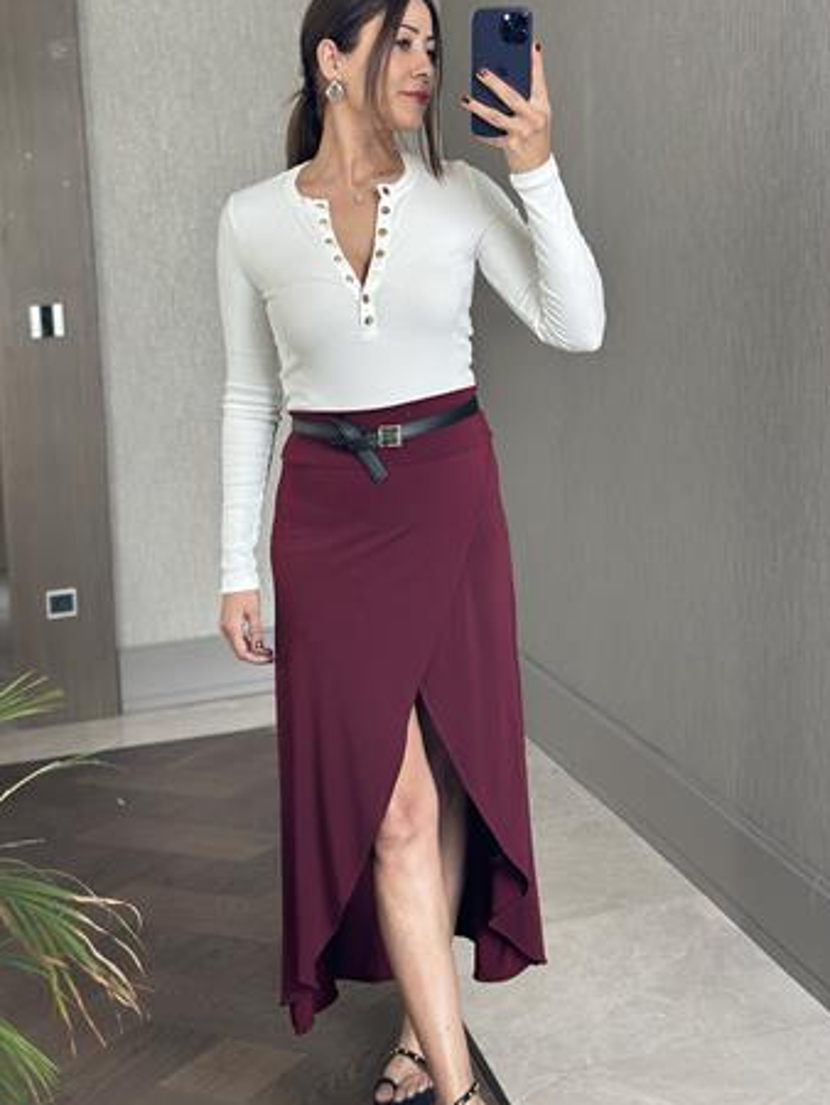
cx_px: 386
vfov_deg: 35.5
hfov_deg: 27.1
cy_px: 496
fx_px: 1725
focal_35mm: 54
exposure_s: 1/112
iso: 125
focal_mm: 6.86
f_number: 1.78
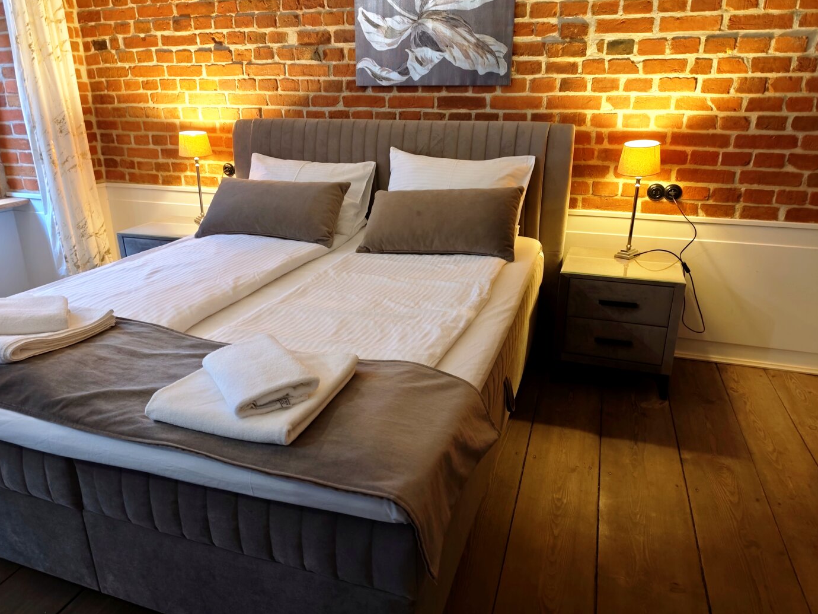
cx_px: 394
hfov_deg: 71.6
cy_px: 299
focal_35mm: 24
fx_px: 567
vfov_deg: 56.8
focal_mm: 6.19
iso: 2000
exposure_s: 1/33.3
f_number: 1.65
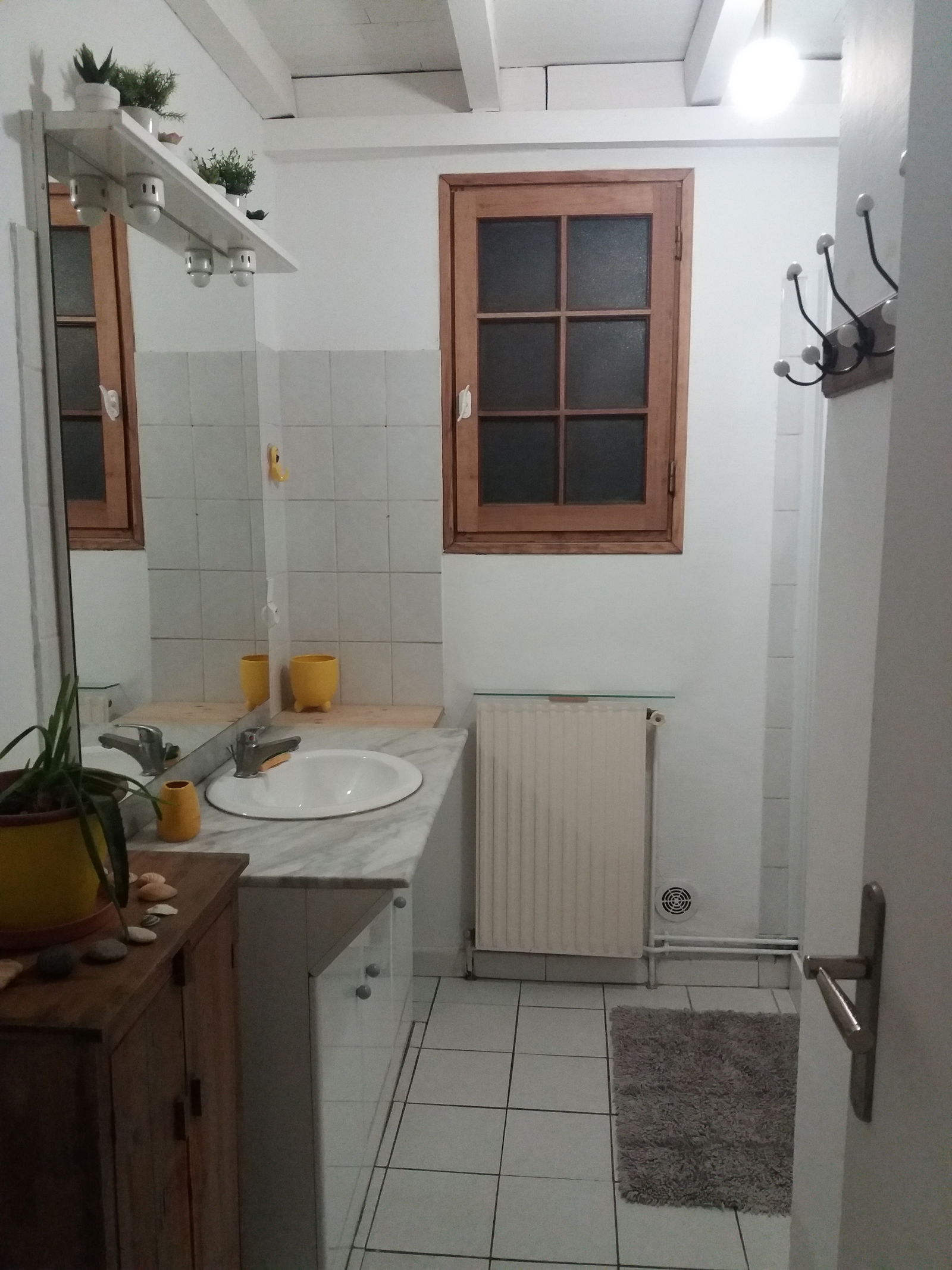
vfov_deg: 63.4
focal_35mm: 28
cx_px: 476
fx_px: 1027
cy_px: 635
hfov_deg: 49.7
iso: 250
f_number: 1.9
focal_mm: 3.7
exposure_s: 1/17
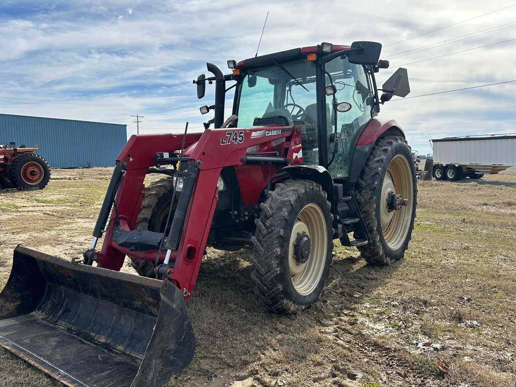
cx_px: 231
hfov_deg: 63.3
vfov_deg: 49.7
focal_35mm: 28
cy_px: 209
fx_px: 417
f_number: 1.78
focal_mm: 6.86
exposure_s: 1/4184
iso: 80
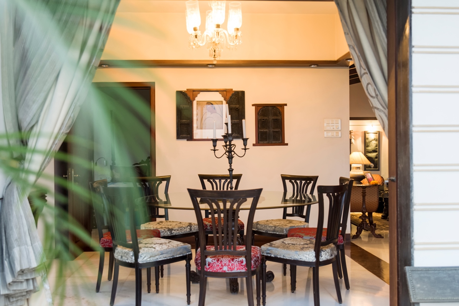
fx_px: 459
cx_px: 230
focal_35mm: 36
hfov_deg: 53.1
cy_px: 153
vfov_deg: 36.9
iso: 1100
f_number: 3.2
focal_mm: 24
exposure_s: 1/60
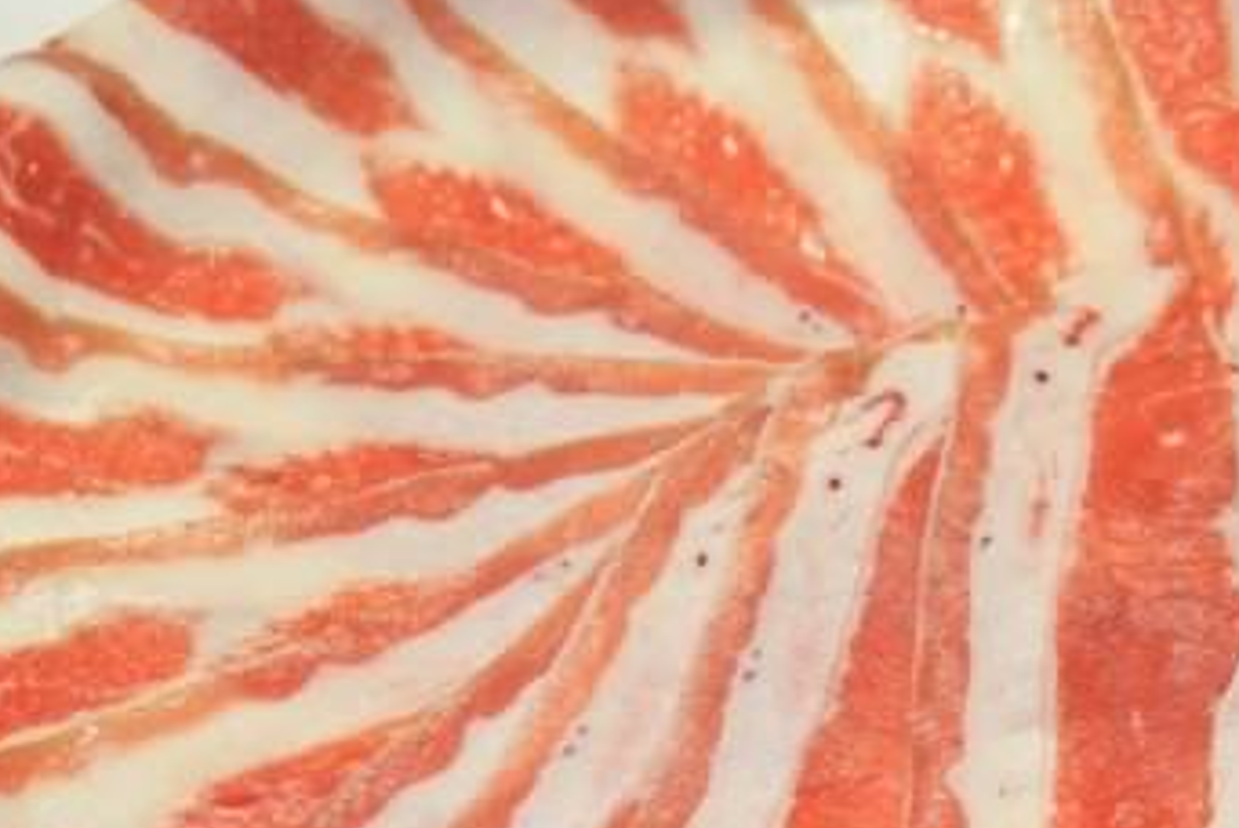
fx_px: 4547
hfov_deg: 15.2
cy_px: 588
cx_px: 1304
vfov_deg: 10.4
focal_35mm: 132
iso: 320
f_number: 4
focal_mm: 30
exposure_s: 1/160
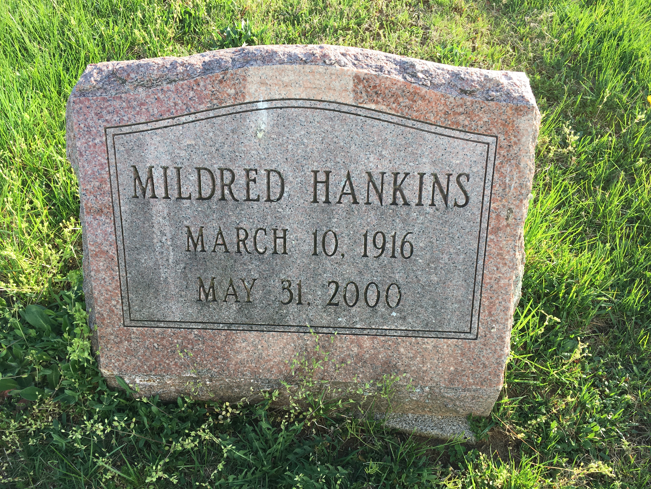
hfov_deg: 61.7
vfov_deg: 48.2
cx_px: 326
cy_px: 244
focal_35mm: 29
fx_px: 545
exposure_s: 1/320
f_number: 2.2
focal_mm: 4.15
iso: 25
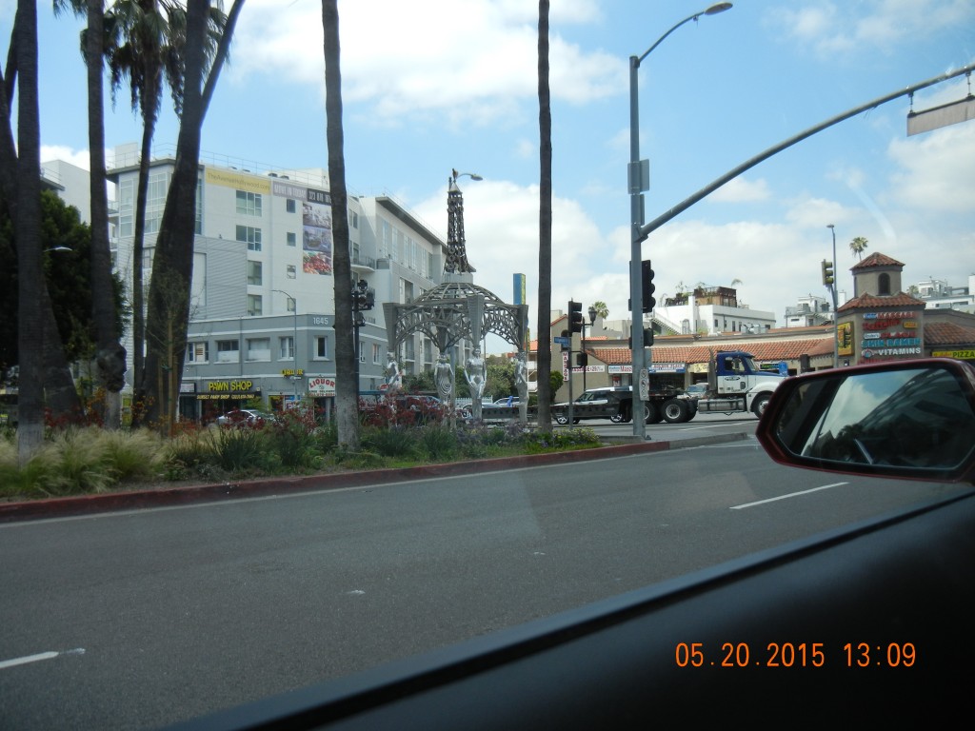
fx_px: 845
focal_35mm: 30
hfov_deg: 60.0
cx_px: 488
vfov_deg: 46.8
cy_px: 366
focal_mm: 5.4
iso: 160
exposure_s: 1/767
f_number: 3.5
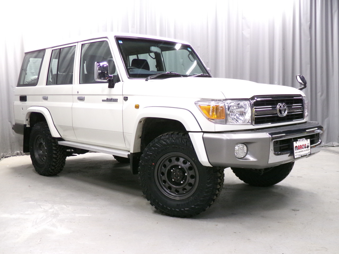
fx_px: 362
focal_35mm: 37
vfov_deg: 38.7
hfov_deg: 50.1
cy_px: 127
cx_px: 170
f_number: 4
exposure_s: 1/17
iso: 631
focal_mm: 6.6
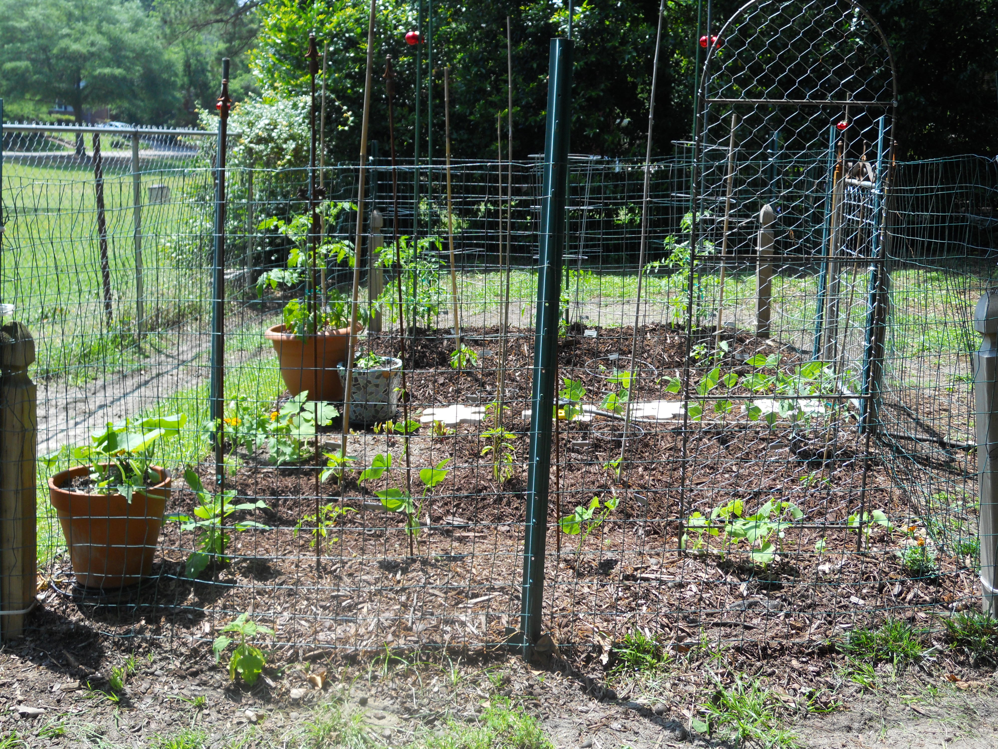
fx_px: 1038
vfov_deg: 39.7
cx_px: 499
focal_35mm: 36
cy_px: 374
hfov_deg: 51.4
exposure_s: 1/320
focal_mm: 6.4
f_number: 3
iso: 80
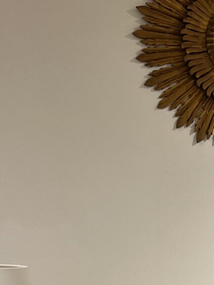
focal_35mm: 118
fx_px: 973
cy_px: 353
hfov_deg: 11.8
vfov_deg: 16.0
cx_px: 356
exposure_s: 1/60
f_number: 1.5
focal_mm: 5.7
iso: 64
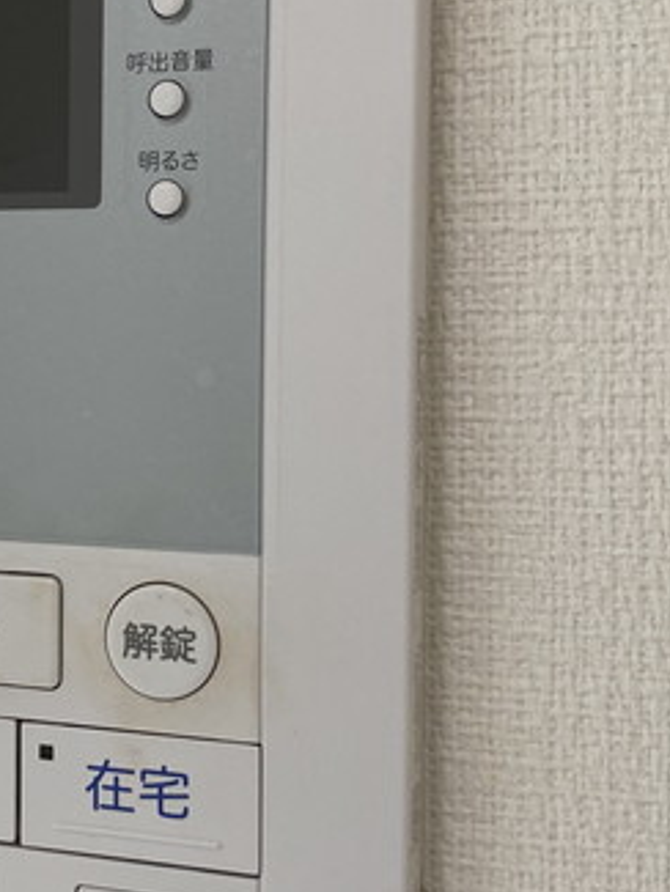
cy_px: 401
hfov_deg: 22.0
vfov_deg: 30.2
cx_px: -25
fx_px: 1651
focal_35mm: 64
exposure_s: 1/110
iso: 125
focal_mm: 4.25
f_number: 1.8
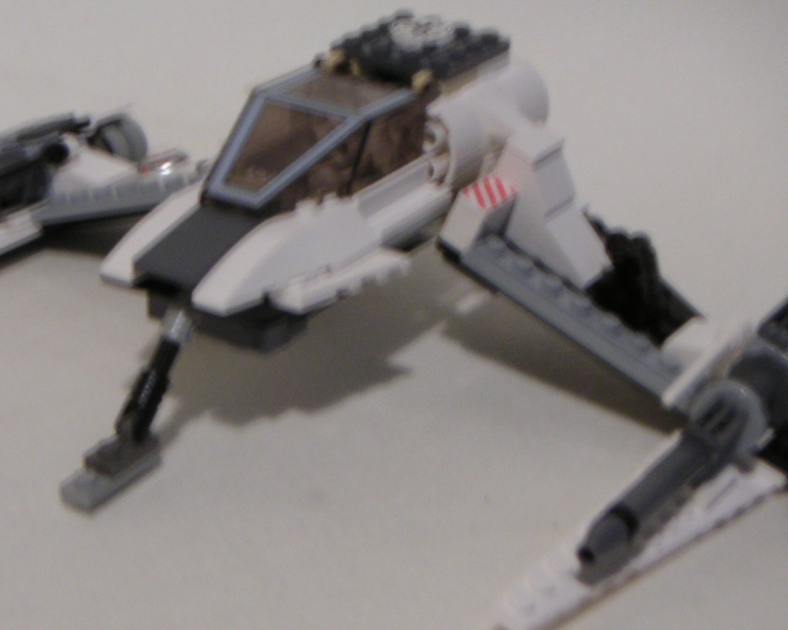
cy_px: 330
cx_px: 293
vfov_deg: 18.5
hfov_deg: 23.0
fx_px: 1935
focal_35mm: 83
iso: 100
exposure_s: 1/2
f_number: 3.2
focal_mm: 7.5
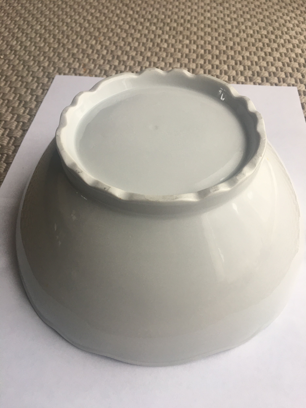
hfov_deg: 48.2
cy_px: 204
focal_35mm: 29
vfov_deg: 61.7
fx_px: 342
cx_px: 153
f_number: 2.2
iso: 25
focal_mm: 4.15
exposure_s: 1/33
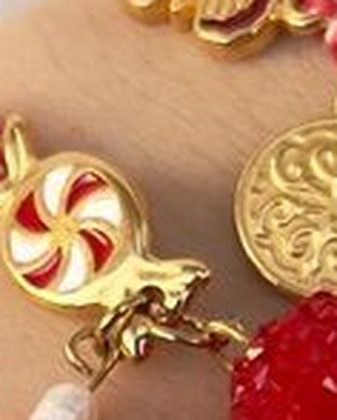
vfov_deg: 10.0
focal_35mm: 184
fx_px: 2289
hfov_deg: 8.3
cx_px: -89
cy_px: 693
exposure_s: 1/121
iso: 50
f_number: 1.5
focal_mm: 5.7
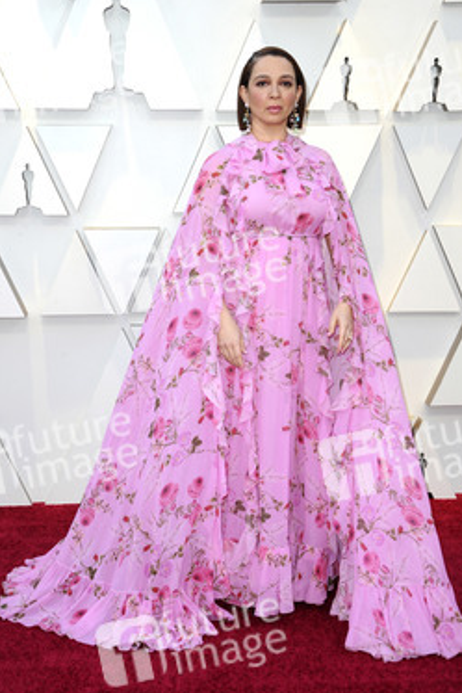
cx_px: 246
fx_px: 1135
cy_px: 364
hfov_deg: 23.0
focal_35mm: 59
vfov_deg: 33.9
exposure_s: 1/250
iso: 800
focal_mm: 55
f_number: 8
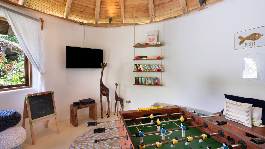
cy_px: 72
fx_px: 126
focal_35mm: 18
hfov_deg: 92.7
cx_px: 132
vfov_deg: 61.0
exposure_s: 1/50
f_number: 11
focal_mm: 17
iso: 200
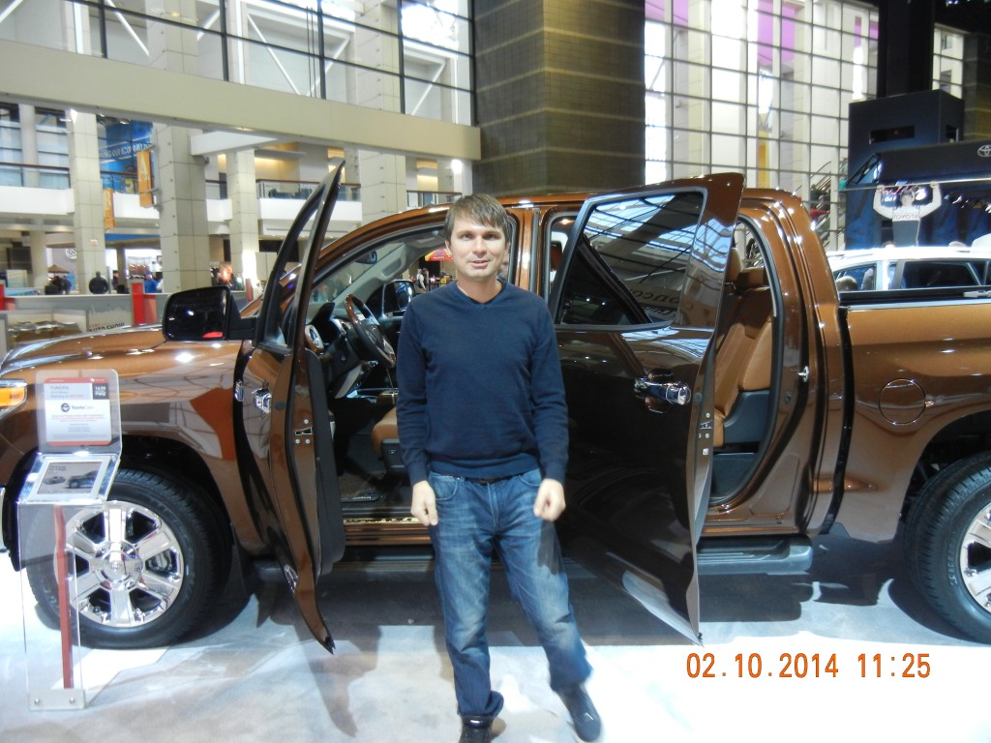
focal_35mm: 30
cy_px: 372
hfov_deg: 60.0
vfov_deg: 46.8
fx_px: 859
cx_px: 496
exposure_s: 1/63.2
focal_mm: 5.4
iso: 348
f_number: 3.5
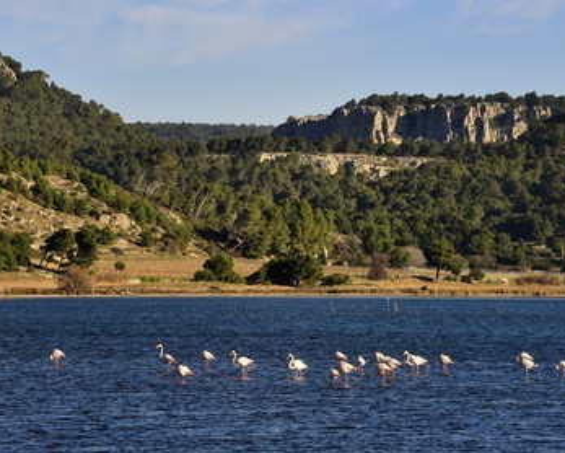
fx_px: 3798
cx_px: 277
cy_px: 226
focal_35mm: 227
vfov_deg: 6.8
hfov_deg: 8.5
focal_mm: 200
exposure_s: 1/320
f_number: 11
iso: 200
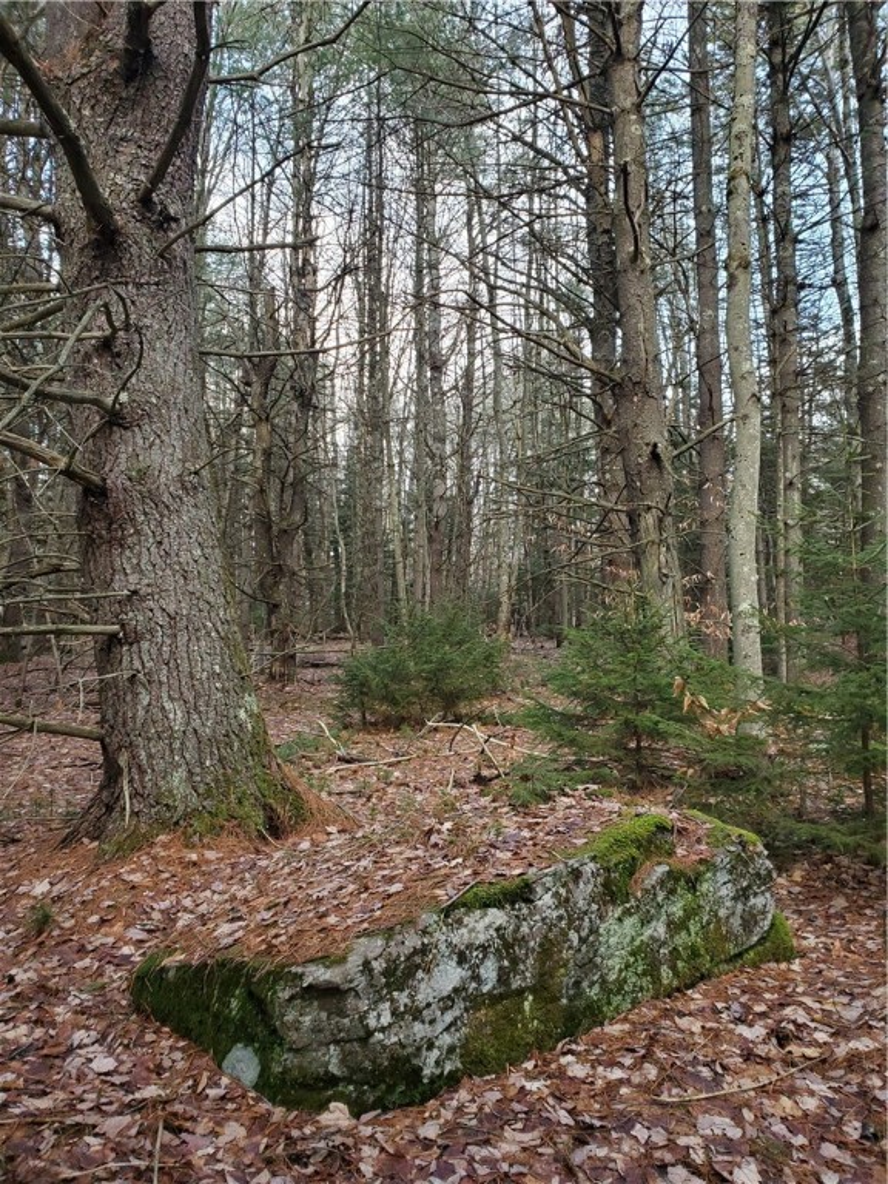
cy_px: 592
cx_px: 444
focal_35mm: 26
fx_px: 889
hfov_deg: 53.1
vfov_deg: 67.3
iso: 250
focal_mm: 4.3
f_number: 2.4
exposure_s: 1/120
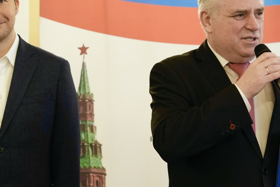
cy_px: 98
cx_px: 127
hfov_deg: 16.6
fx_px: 957
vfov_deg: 11.1
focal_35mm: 123
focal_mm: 50
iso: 2500
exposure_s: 1/100
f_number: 2.8
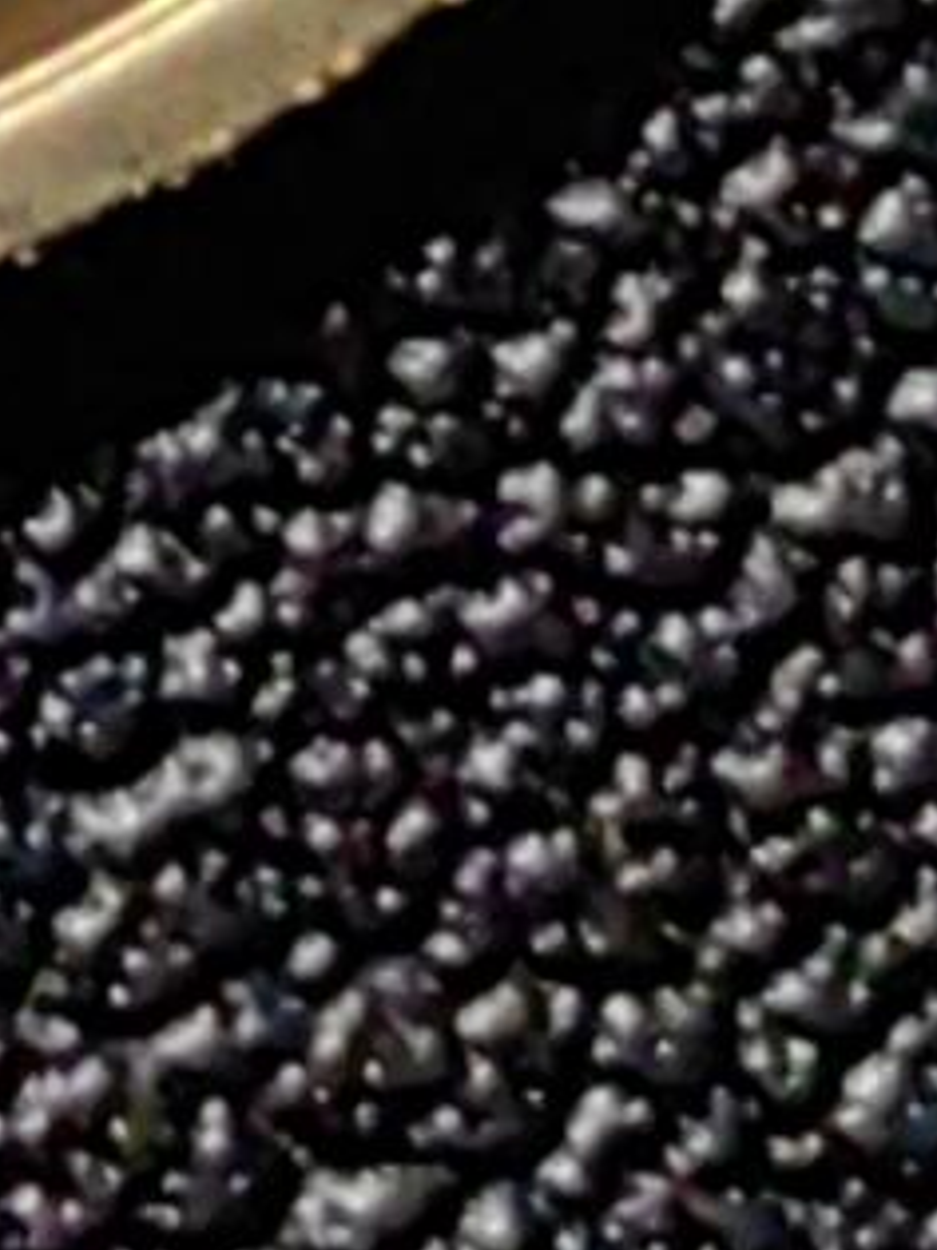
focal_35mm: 451
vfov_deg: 4.3
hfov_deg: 3.3
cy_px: -1770
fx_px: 16288
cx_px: -1048
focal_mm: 5.75
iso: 50
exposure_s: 1/230
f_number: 2
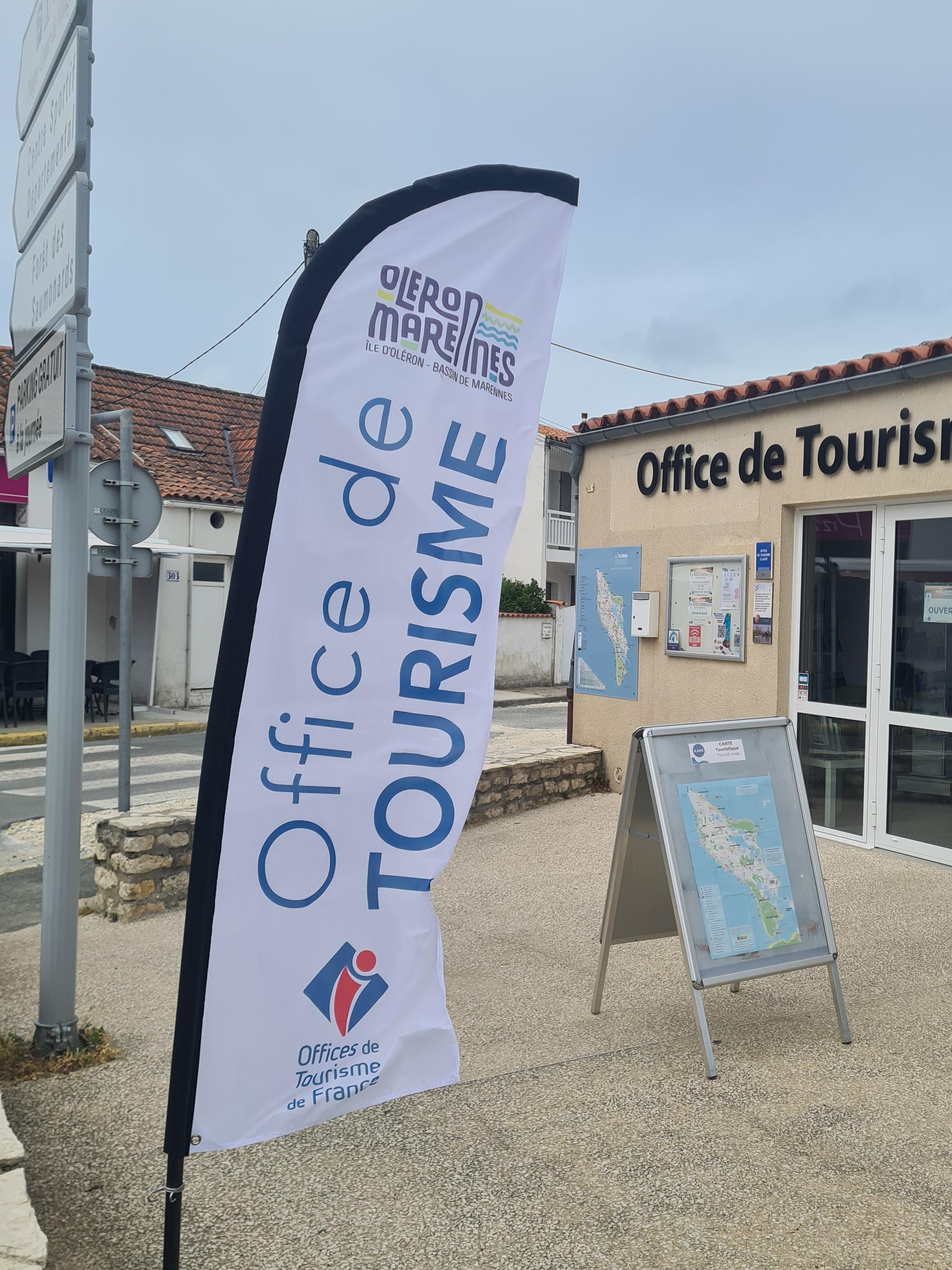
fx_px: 1320
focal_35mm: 36
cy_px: 619
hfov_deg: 39.4
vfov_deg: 51.3
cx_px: 604
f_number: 1.8
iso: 50
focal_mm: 5.4
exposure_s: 1/3688
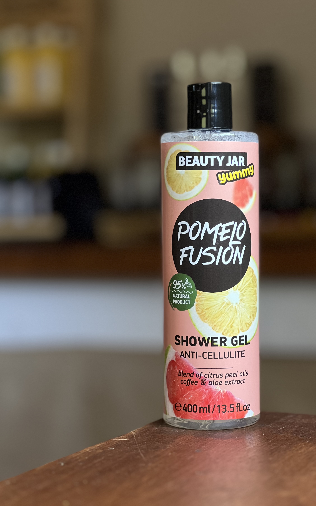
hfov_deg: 14.3
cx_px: 203
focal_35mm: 91
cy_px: 245
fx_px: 1254
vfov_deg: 22.8
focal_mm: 9
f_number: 2.8
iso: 160
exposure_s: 1/40
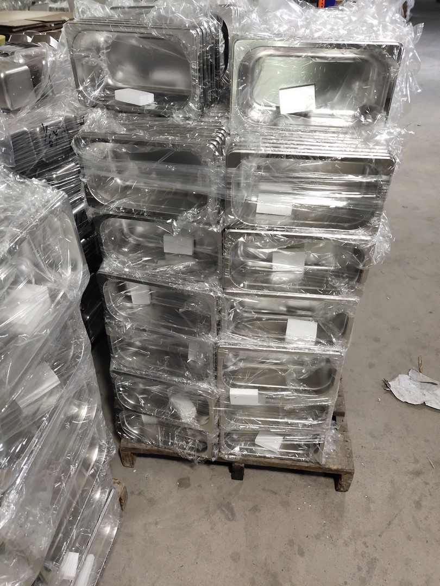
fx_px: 508
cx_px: 220
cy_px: 293
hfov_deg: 46.8
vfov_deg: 60.0
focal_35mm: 30
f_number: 1.8
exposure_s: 1/50
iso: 399
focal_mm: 4.35
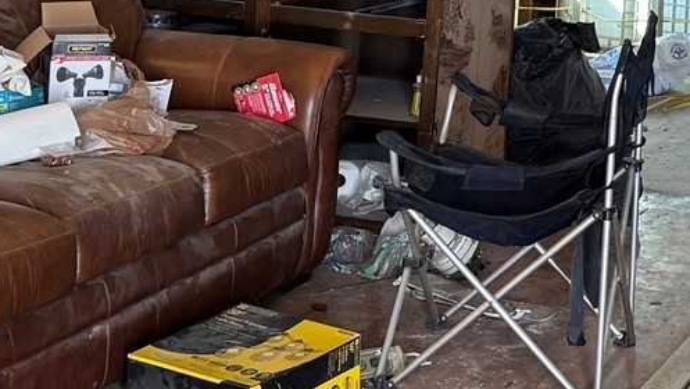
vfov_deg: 11.5
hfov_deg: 20.6
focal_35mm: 101
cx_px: 648
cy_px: -188
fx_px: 1849
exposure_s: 1/121
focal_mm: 6.76
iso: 125
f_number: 1.78
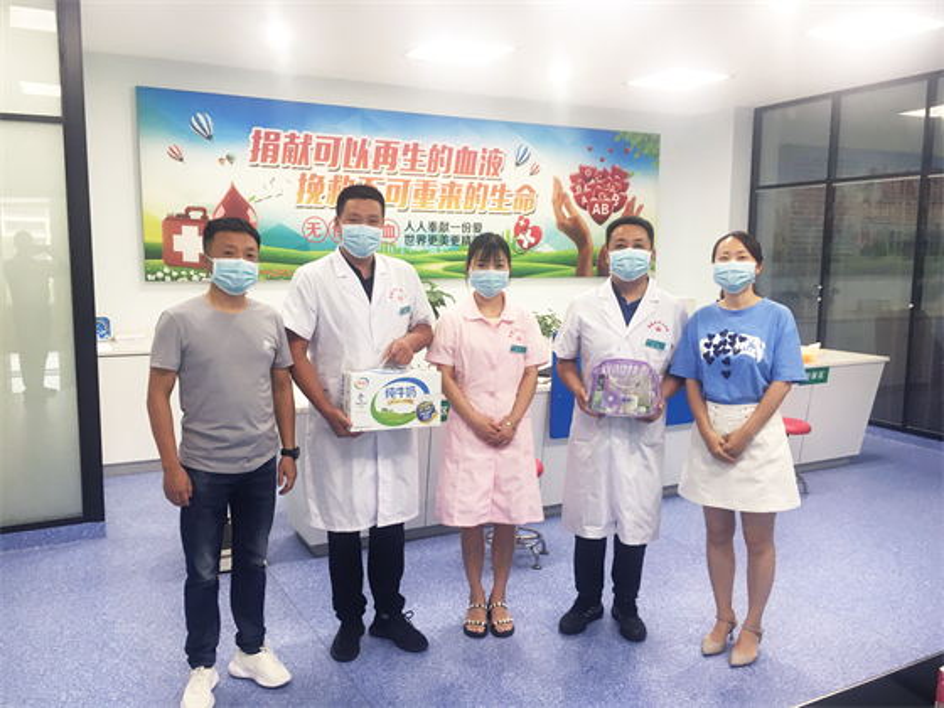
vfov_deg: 48.2
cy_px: 354
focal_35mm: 29
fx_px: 791
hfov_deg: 61.7
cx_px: 472
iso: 80
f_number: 2.2
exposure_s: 1/33
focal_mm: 4.15
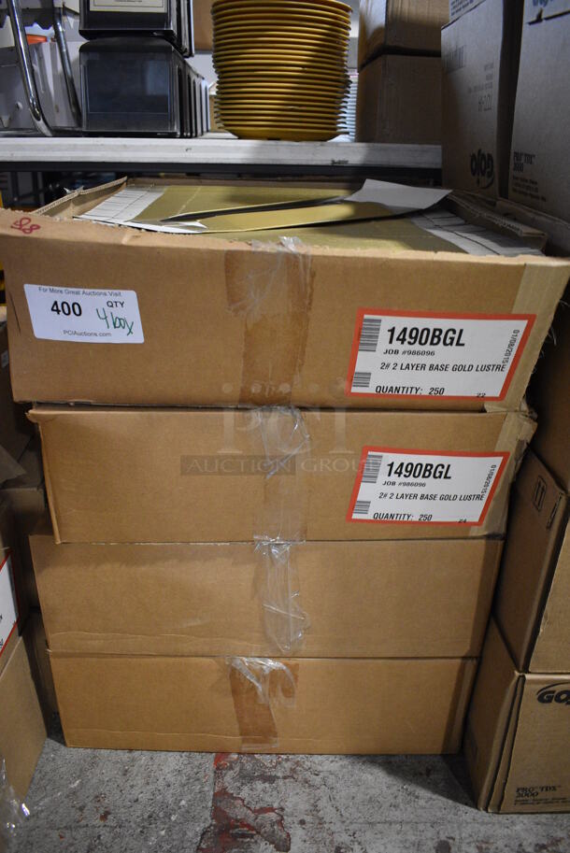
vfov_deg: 67.3
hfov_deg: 48.0
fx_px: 640
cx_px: 285
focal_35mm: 27
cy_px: 426
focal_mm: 18
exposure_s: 1/125
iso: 2500
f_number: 3.5
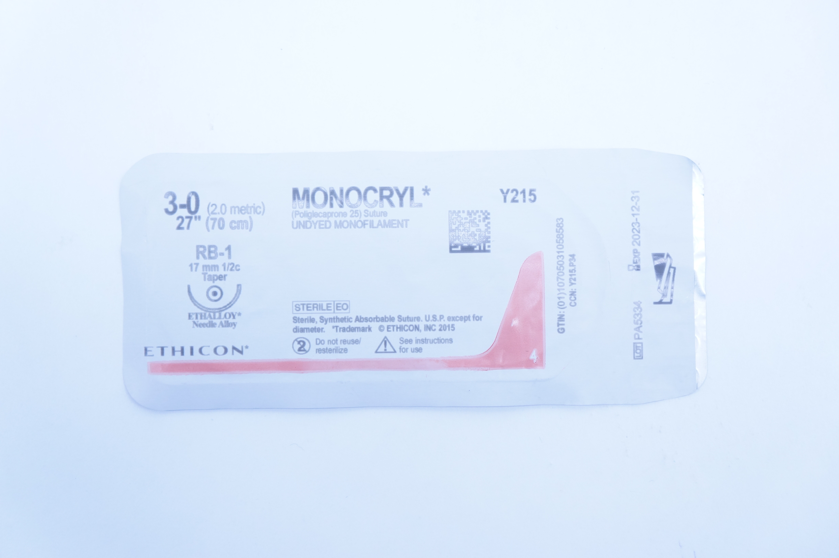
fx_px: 1257
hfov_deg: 36.9
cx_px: 420
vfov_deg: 25.0
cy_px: 279
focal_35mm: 54
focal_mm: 36
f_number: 4.5
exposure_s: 1/160
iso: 800
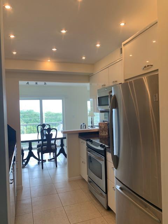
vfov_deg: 67.3
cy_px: 112
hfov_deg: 53.1
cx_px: 84
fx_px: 168
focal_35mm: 26
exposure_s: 1/120
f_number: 1.8
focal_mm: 4.25
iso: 64
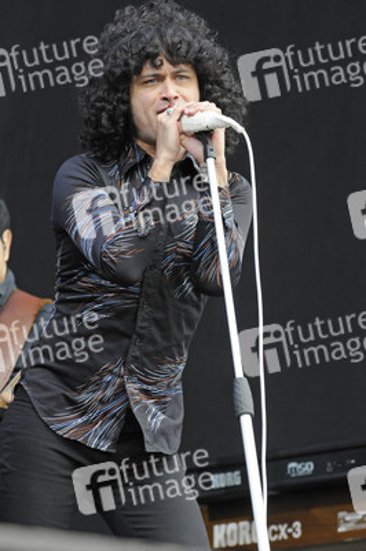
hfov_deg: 4.6
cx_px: 183
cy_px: 276
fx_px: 4583
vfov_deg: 6.9
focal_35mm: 300
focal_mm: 200
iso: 1250
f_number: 5
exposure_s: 1/320
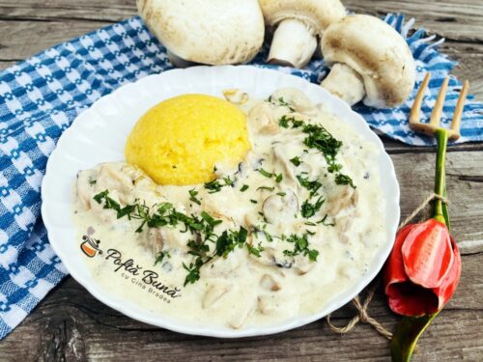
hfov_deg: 67.3
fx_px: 363
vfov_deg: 53.1
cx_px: 242
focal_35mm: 26
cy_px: 181
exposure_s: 1/903
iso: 32
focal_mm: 4.2
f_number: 1.6
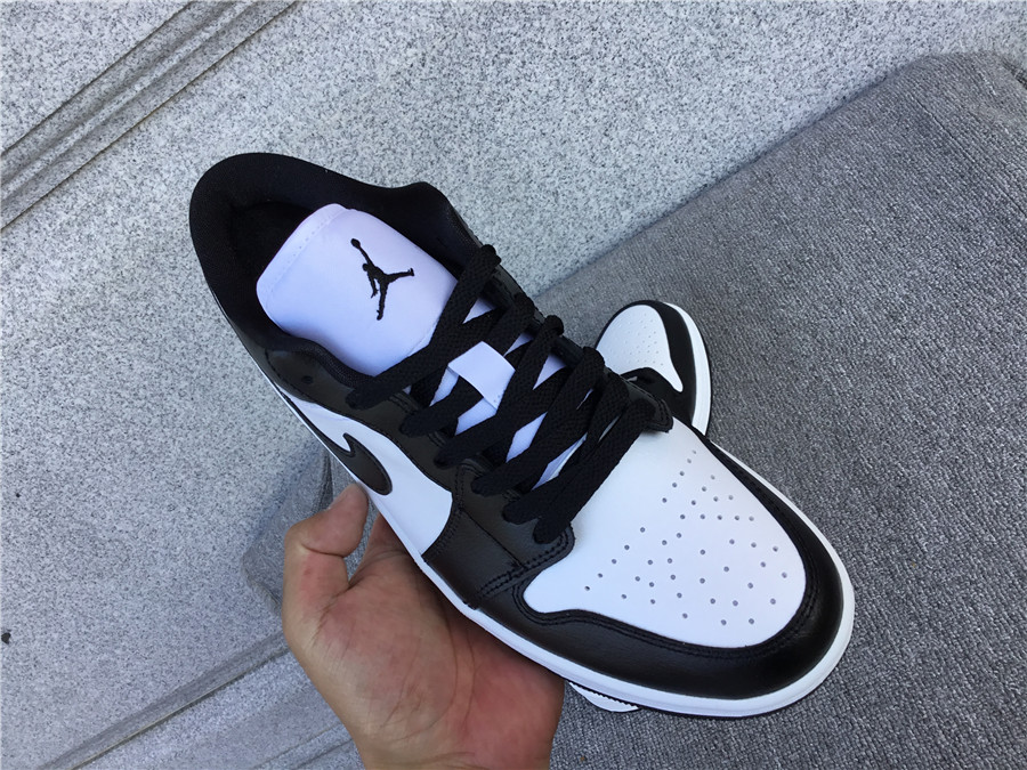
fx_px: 920
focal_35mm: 31
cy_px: 385
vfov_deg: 45.4
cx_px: 514
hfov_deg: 58.4
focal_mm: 3.3
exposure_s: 1/129
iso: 25
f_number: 2.4
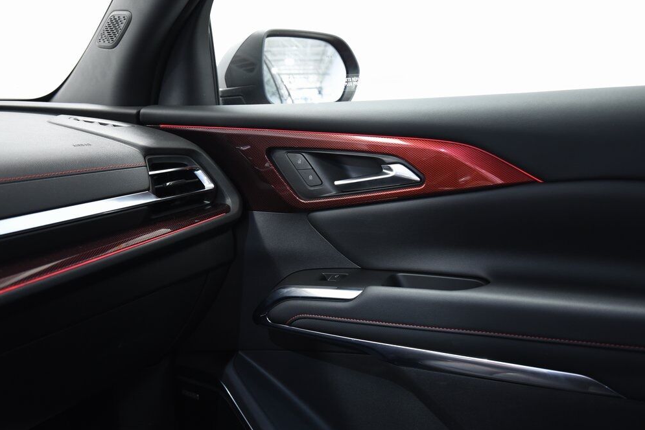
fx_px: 627
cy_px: 218
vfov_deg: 37.9
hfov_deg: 54.4
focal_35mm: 35
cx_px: 330
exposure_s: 1/15
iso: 1600
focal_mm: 34
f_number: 4
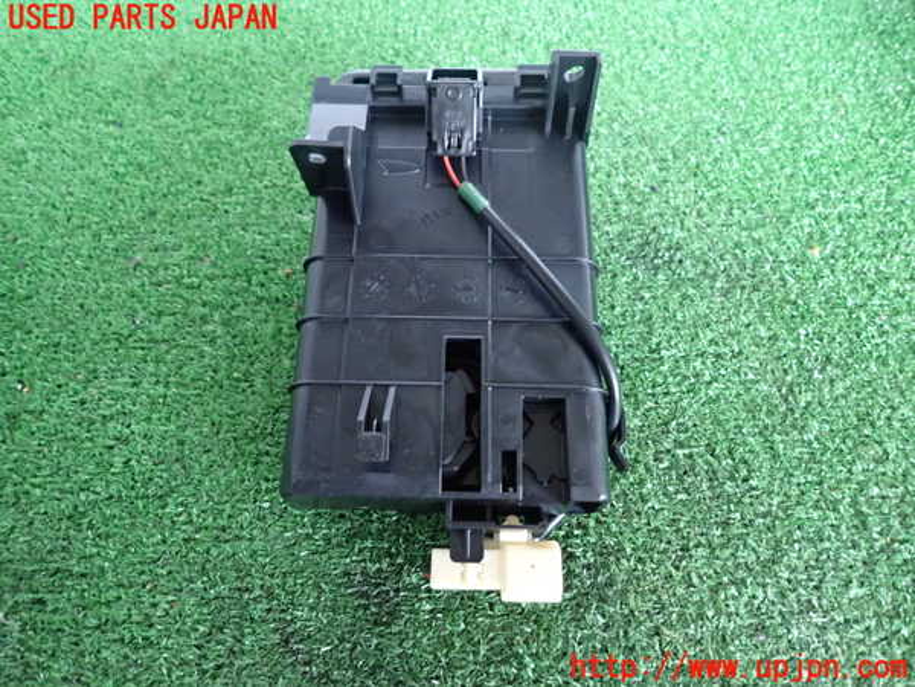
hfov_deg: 69.4
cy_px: 344
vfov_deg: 54.9
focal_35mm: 25
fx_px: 661
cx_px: 458
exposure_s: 1/20
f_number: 2
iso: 800
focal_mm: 4.5
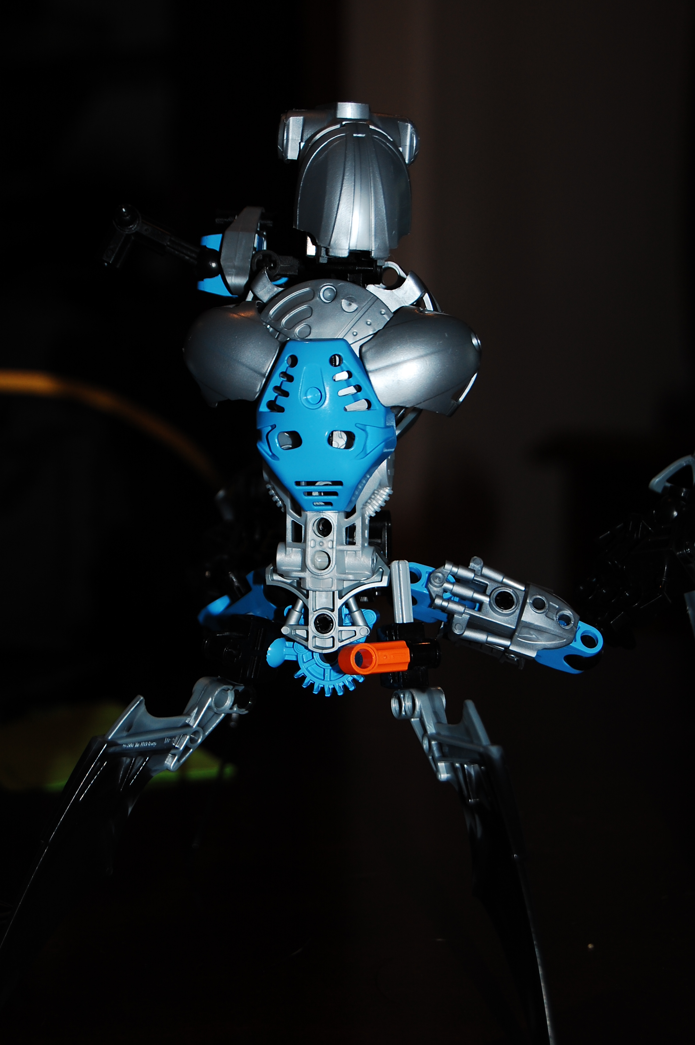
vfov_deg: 24.6
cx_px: 348
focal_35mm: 82
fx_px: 2393
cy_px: 522
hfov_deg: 16.5
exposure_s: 1/60
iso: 200
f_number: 5.6
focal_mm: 55
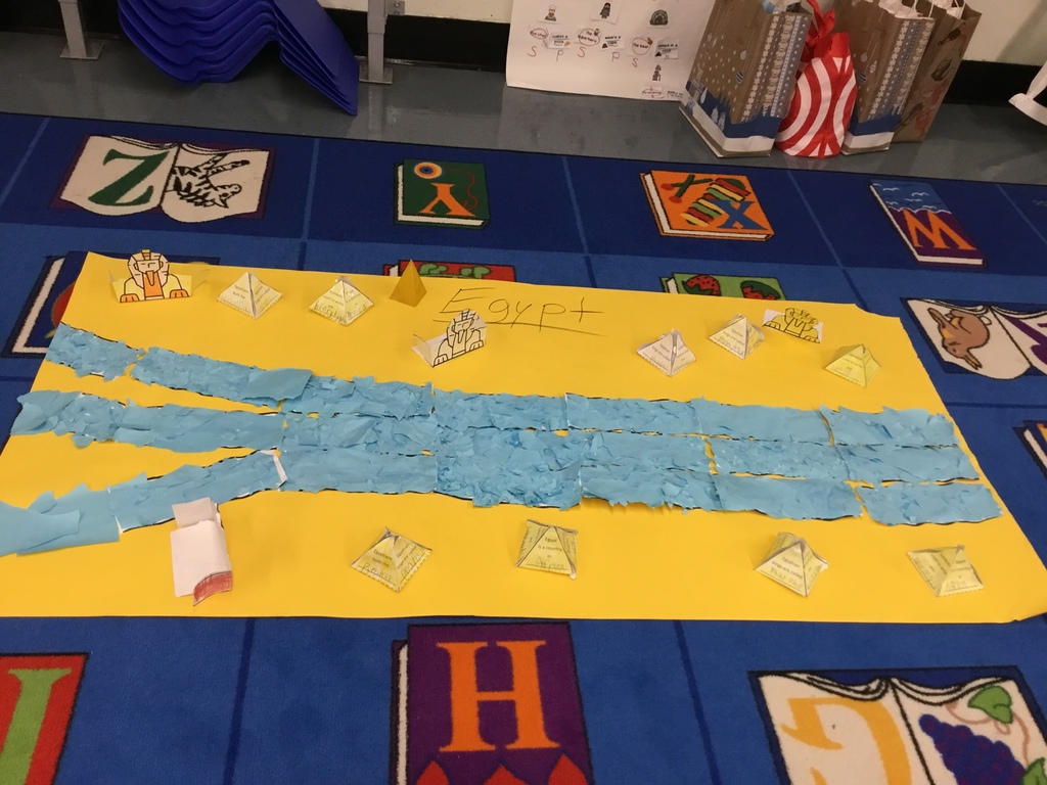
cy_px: 392
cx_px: 524
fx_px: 938
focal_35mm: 31
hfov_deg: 58.4
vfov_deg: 45.4
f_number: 2.4
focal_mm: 3.3
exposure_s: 1/30
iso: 100
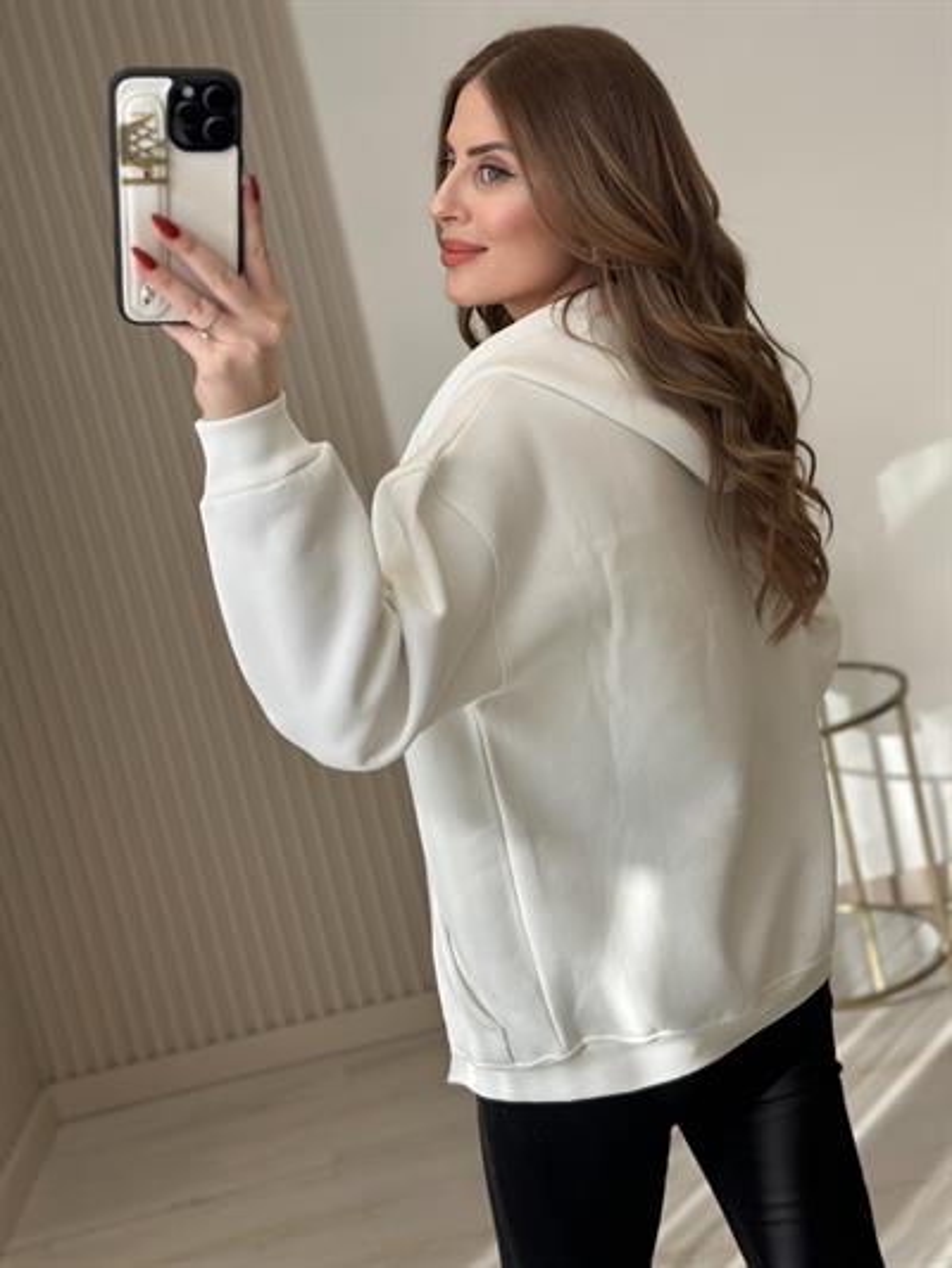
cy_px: 634
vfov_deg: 39.6
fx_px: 1759
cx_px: 476
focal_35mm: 48
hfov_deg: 30.3
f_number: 1.78
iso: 80
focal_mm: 6.86
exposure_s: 1/816
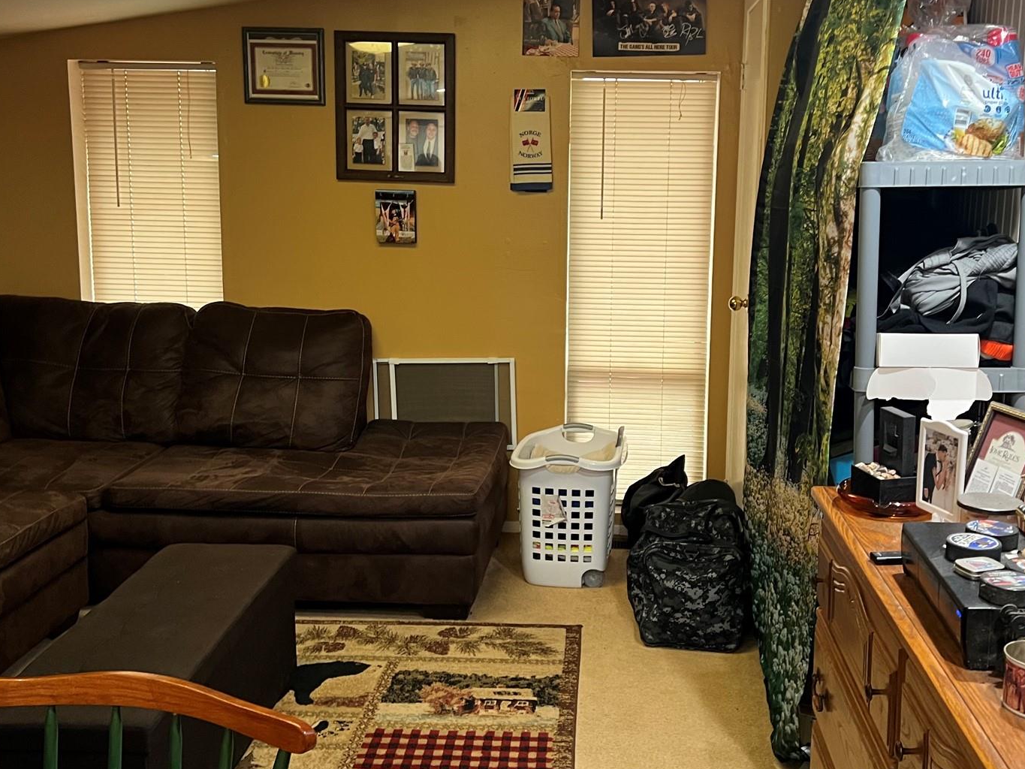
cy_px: 352
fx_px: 1155
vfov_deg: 36.8
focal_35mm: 39
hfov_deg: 47.8
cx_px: 555
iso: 250
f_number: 1.5
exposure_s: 1/60
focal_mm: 5.7
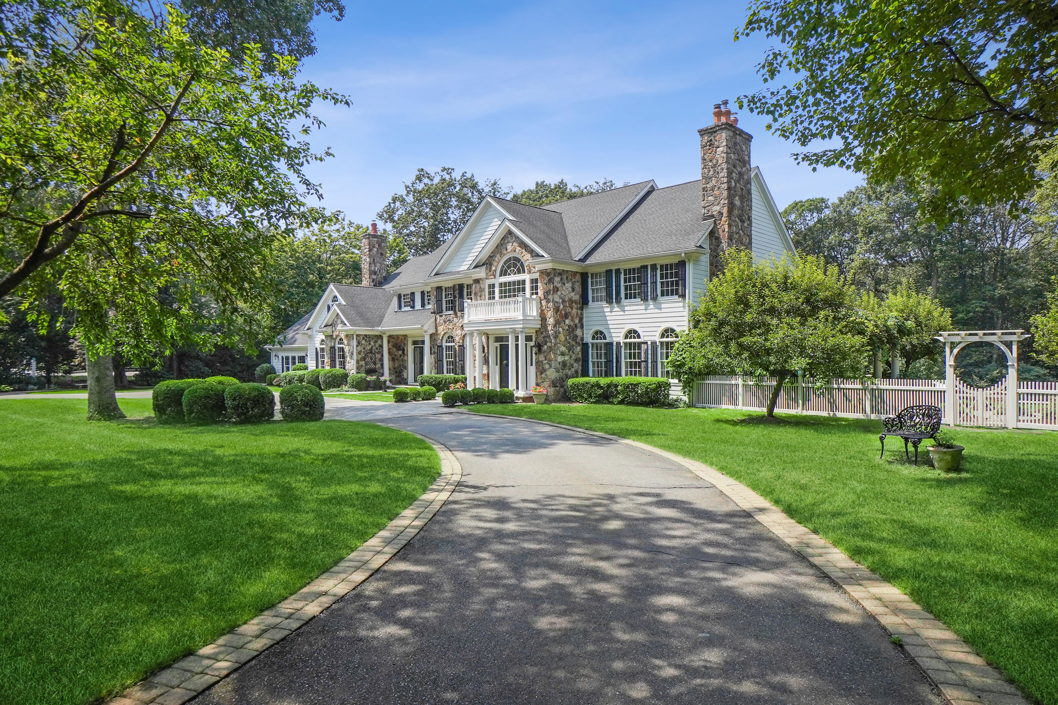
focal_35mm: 21
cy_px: 352
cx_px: 529
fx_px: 617
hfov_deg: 81.2
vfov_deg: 59.5
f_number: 8
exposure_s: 1/1250
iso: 640
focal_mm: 14
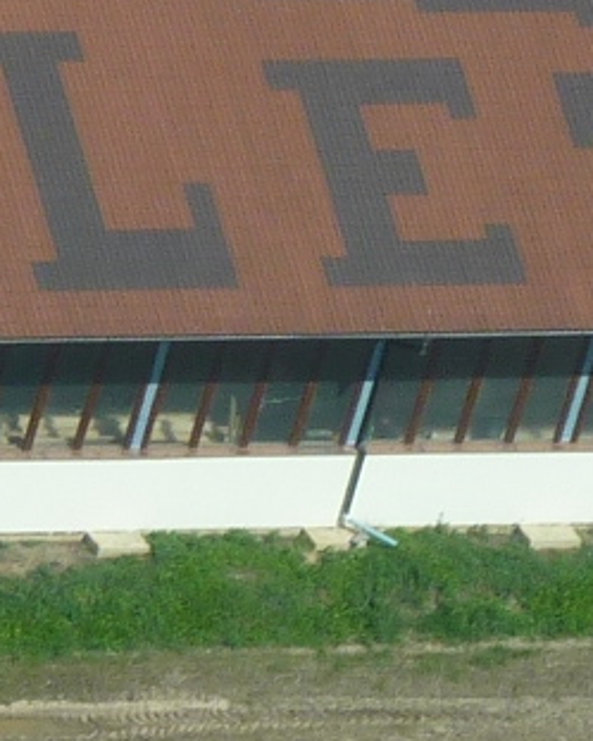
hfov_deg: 1.2
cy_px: 503
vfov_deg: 1.5
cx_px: -538
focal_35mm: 1318
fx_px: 28900
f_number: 5.6
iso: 100
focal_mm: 36.4
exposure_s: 1/400
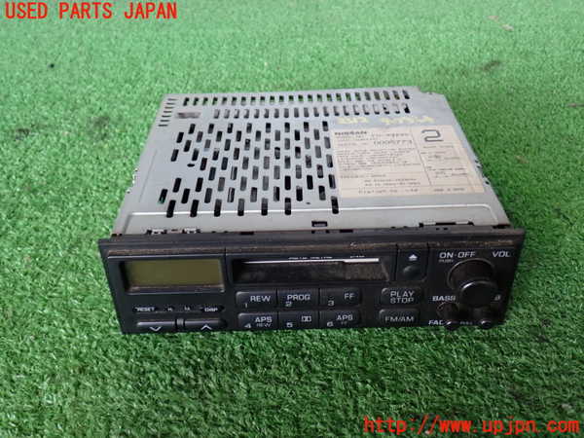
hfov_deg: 51.4
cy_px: 219
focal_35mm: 36
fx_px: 607
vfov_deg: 39.7
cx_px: 292
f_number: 2.5
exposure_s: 1/40
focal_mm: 6.37
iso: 320
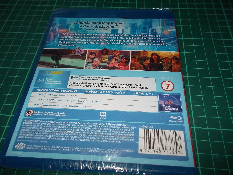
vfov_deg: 48.2
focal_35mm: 29
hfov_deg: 61.7
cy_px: 88
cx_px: 116
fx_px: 195
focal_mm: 4.1
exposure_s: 1/30
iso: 200
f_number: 3.3
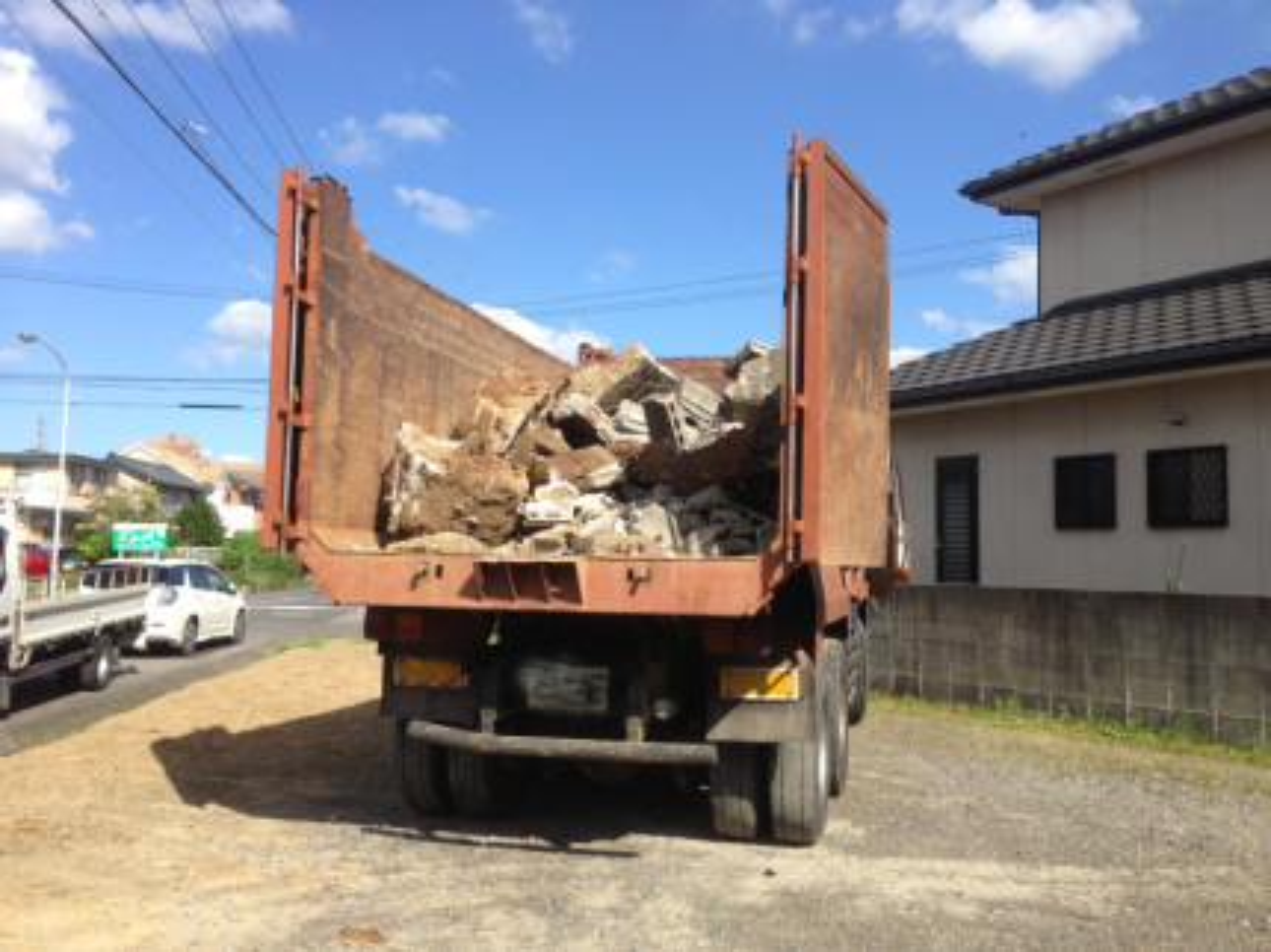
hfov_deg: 55.4
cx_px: 636
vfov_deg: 42.9
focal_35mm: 33
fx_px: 1211
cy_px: 476
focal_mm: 4.13
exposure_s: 1/1063
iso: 50
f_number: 2.4
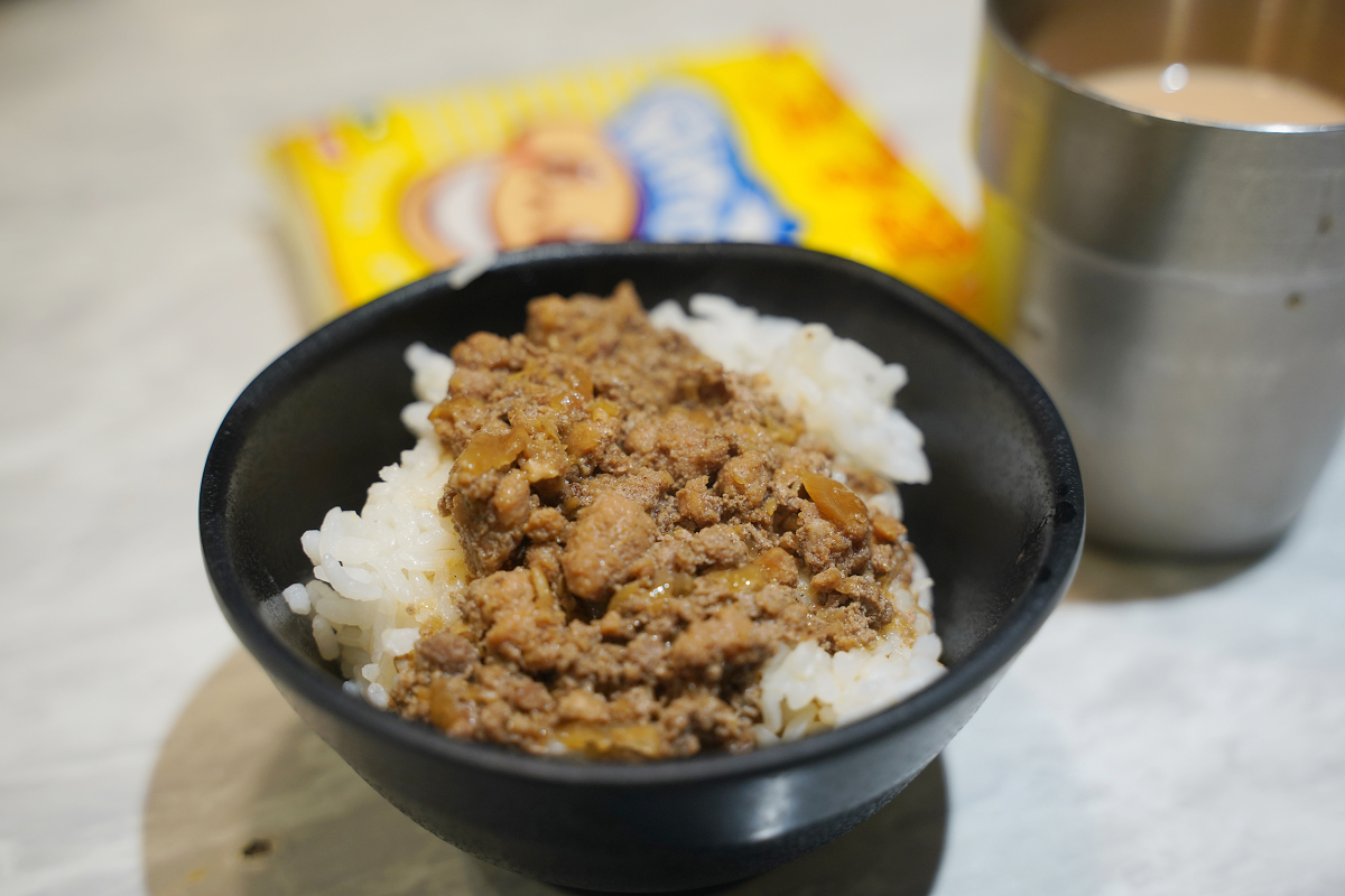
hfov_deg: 40.3
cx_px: 672
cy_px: 448
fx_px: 1831
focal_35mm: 49
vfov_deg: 27.5
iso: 640
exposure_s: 1/60
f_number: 4
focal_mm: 49
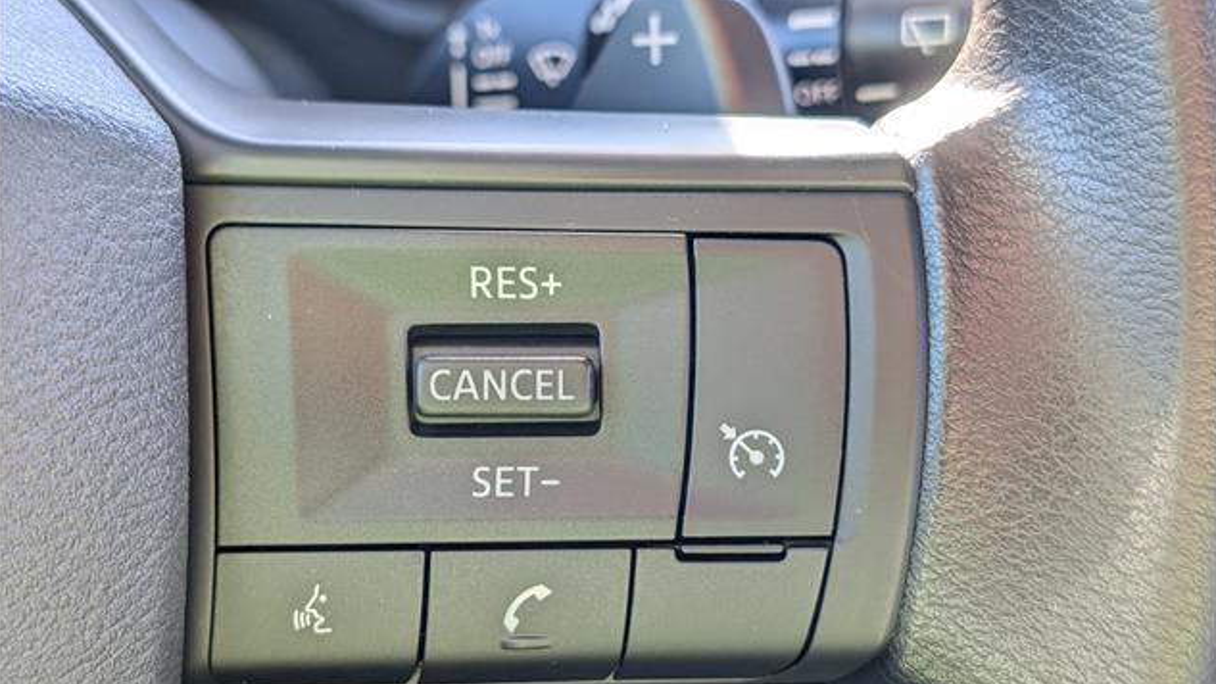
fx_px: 1741
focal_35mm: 54
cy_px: 413
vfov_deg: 22.2
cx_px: 609
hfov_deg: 38.5
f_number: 1.68
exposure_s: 1/345
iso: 209
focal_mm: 6.9
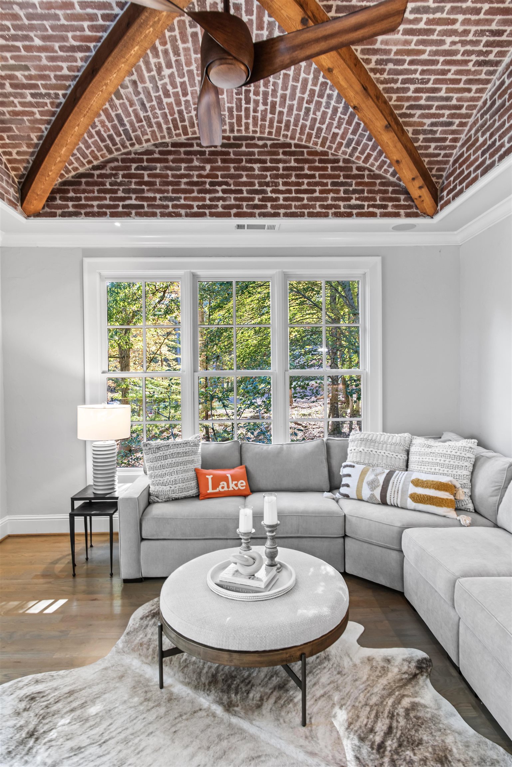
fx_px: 426
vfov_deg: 84.0
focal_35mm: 20
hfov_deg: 62.0
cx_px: 256
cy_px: 384
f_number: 8
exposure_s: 1/5
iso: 200
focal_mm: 20
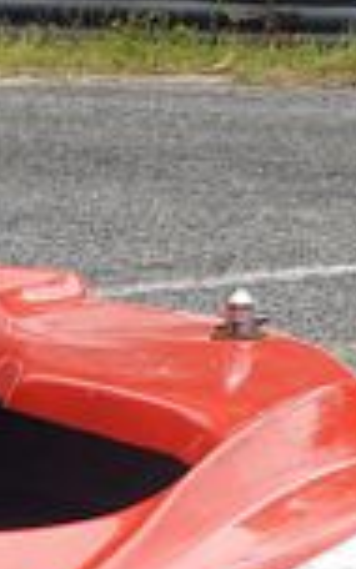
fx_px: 3601
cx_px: -1117
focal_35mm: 232
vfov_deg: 9.0
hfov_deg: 5.0
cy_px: 618
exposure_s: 1/406
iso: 50
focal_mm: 4.3
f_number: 2.4
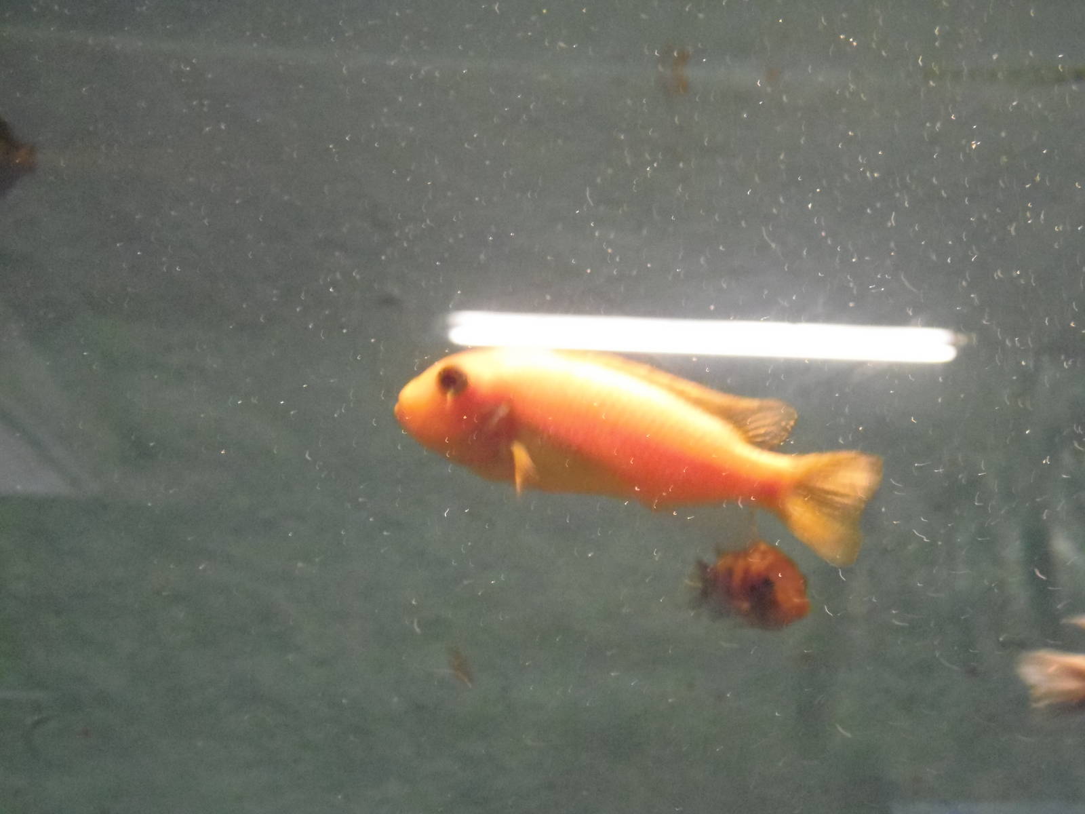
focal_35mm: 49
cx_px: 542
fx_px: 1536
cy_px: 407
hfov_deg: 38.9
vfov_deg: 29.7
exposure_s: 1/10
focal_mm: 9.1
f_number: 3.8
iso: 800
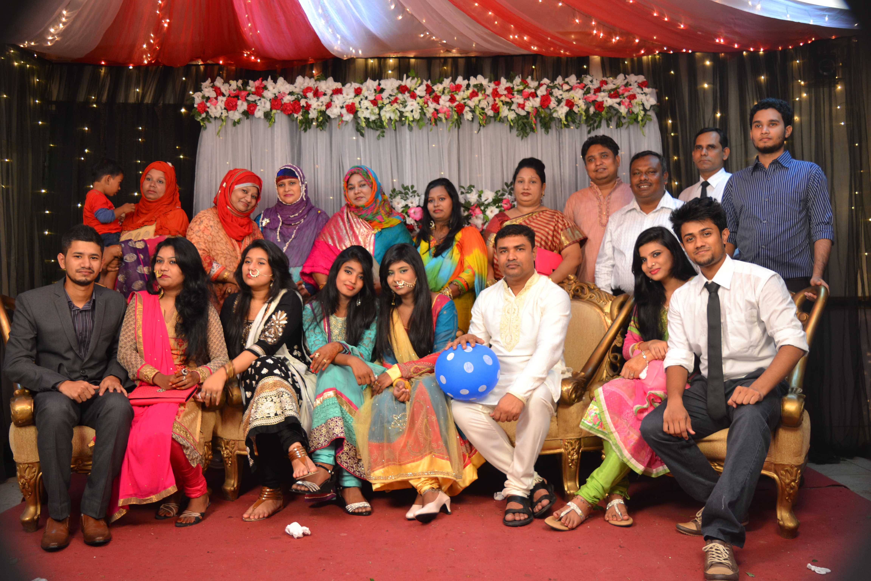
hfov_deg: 57.2
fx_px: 798
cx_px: 436
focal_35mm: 33
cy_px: 290
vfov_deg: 40.0
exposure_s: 1/25
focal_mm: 22
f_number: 3.8
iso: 400
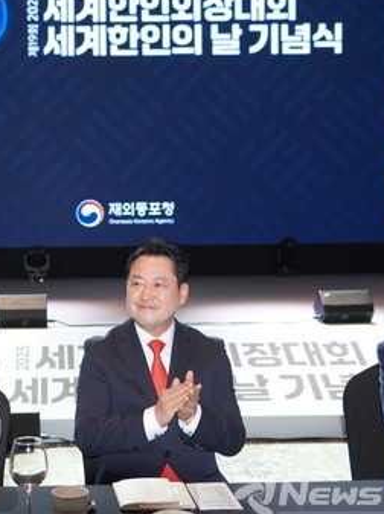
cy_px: 236
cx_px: 75
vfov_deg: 32.2
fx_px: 889
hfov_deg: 24.0
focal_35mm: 60
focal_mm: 35
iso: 2000
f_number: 4
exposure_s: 1/160
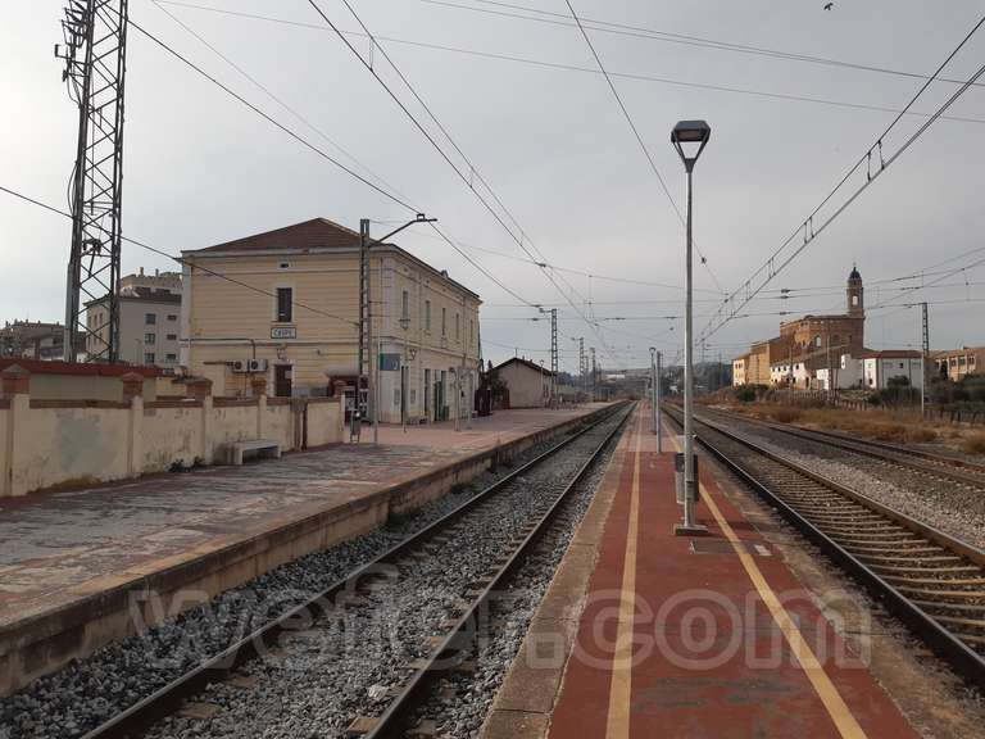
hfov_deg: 67.3
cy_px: 370
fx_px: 740
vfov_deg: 53.1
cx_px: 492
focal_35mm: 26
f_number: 1.7
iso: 40
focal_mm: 3.92
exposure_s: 1/2364
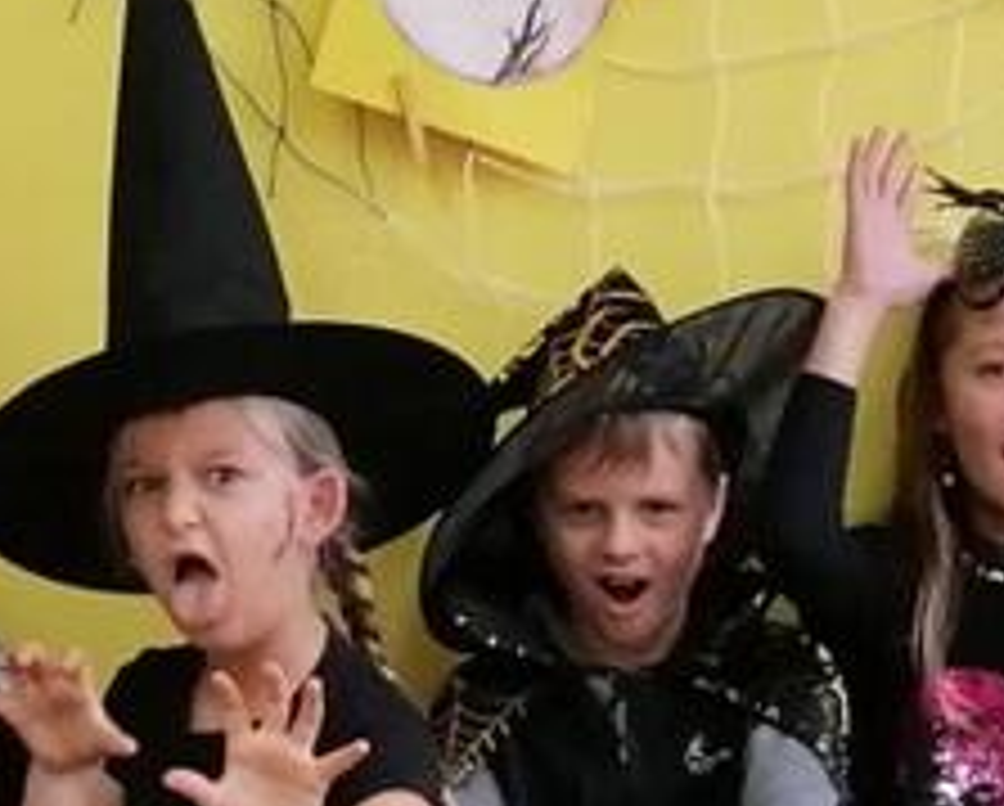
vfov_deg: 9.5
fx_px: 4701
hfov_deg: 12.2
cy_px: 1270
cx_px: 662
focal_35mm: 158
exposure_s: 1/100
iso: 320
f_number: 1.8
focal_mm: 4.75
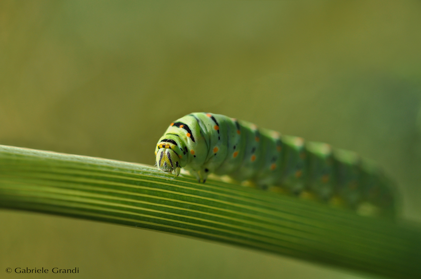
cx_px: 210
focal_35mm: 158
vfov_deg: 8.7
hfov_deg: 13.1
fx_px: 1840
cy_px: 140
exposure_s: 1/1500
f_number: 4
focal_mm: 105
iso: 200
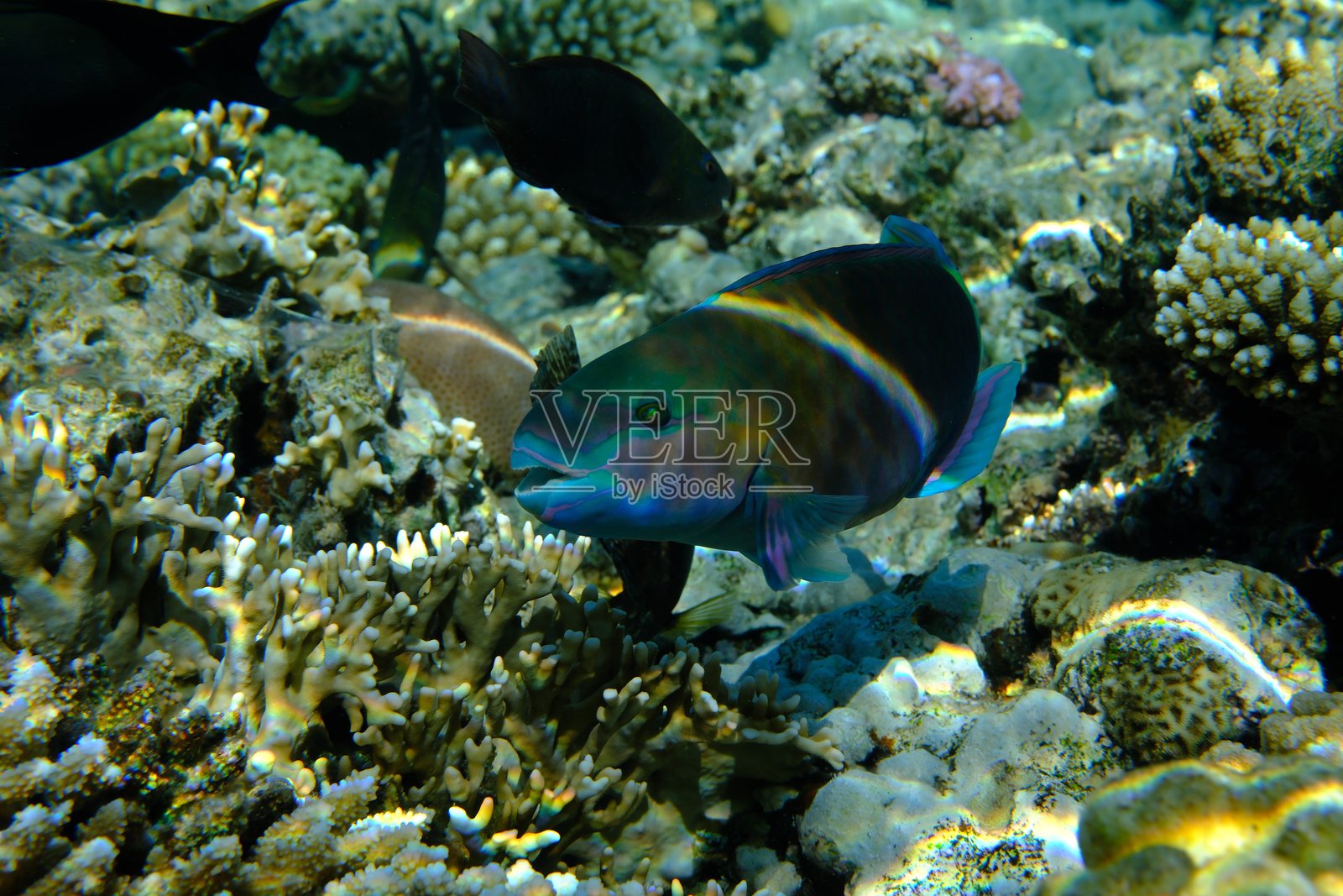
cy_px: 448
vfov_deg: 25.5
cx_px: 672
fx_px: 1977
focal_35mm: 53
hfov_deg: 37.5
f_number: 7.1
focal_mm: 35
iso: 200
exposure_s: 1/500
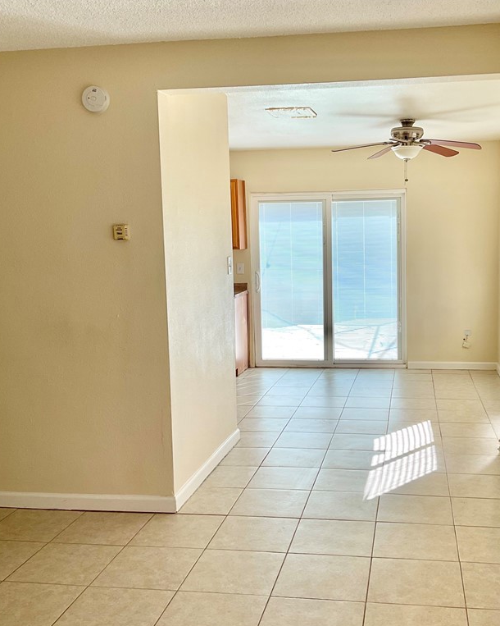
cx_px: 316
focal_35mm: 38
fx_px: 703
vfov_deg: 47.9
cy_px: 313
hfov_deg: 38.9
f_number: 1.8
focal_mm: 3
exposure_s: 1/135
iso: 16
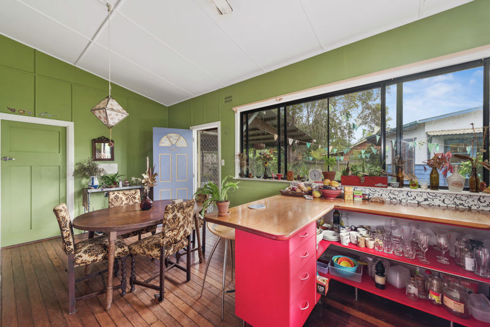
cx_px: 245
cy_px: 164
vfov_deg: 81.3
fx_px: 191
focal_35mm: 14
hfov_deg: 104.2
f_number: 7.1
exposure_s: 1/10
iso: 200
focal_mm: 14
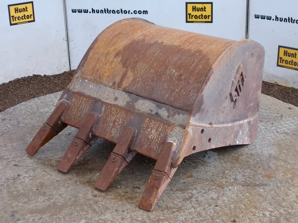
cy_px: 112
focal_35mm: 66
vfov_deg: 22.3
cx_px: 149
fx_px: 568
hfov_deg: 29.4
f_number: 5.3
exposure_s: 1/25
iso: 200
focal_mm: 11.8
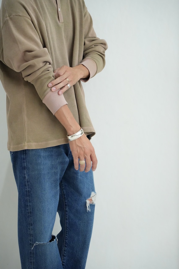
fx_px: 738
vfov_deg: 20.6
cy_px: 134
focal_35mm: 99
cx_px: 90
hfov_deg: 13.8
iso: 10000
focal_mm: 99
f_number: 4
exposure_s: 1/500
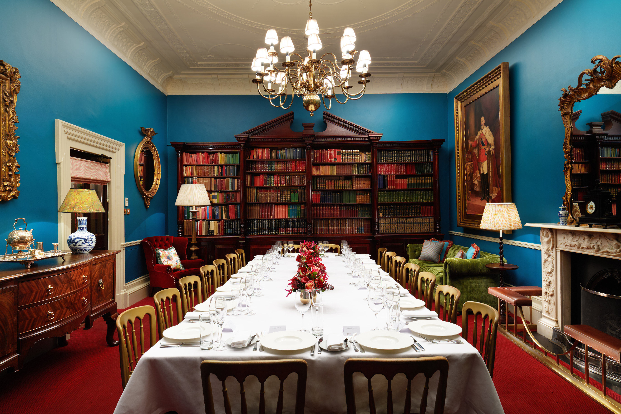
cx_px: 310
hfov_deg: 81.2
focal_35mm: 21
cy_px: 207
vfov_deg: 59.5
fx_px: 362
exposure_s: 1/250
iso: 320
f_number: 16
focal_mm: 21
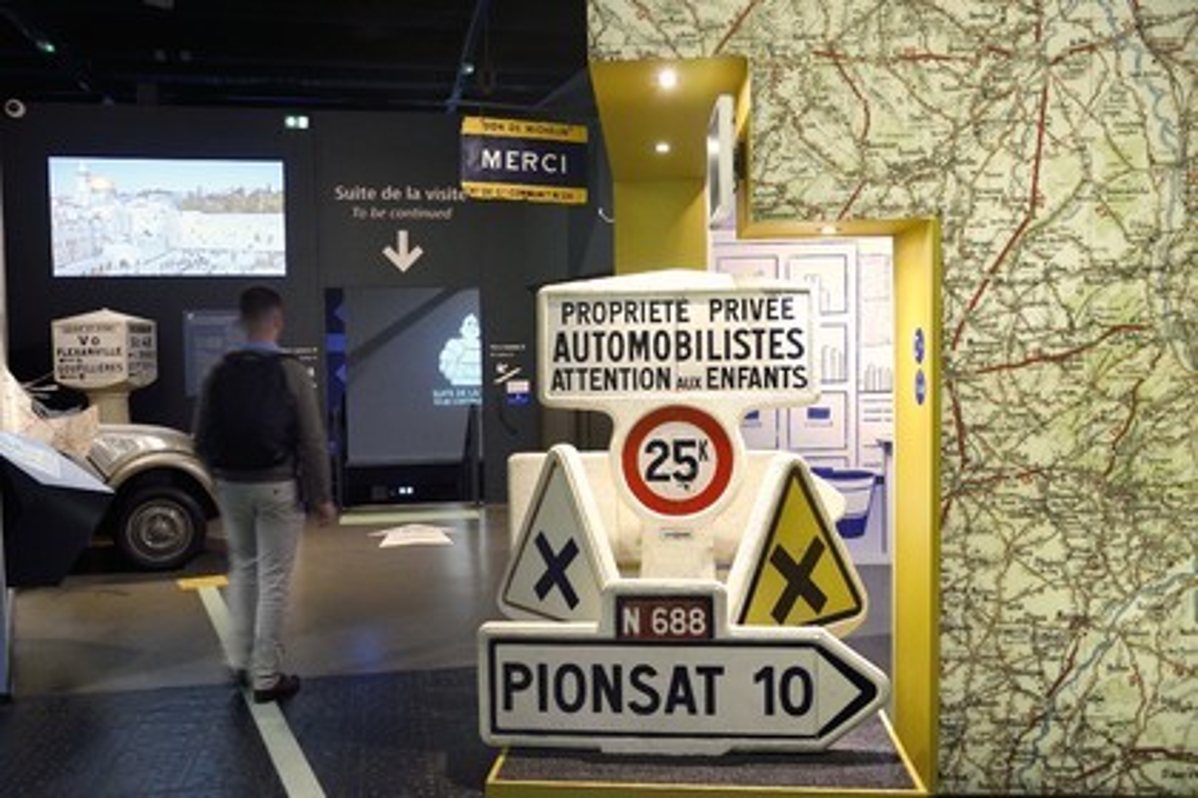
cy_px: 399
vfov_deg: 41.1
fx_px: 1065
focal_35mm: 32
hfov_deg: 58.7
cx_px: 599
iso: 1600
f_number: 7.1
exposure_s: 1/15
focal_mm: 32
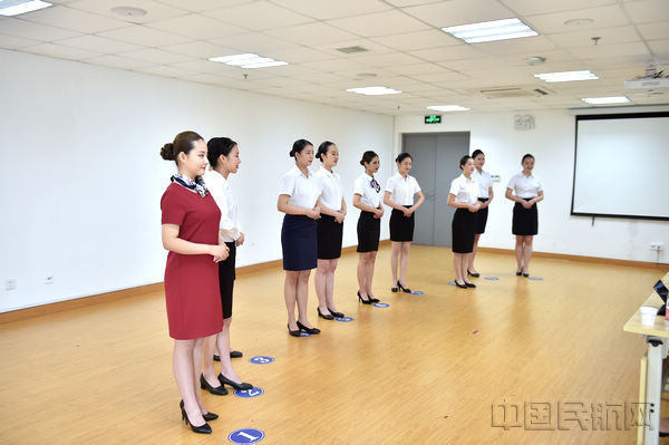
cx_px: 334
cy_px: 222
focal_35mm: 32
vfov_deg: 41.0
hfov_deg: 58.8
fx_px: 594
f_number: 2.8
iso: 1250
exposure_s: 1/160
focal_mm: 32
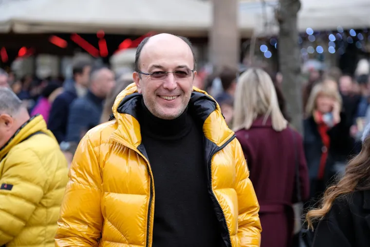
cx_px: 185
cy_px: 124
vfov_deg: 10.1
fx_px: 1398
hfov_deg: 15.1
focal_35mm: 136
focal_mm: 90.6
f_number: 2.8
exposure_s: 1/640
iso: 640
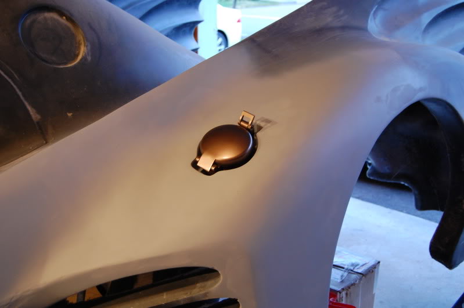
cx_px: 232
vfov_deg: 29.8
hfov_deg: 43.6
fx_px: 579
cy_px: 154
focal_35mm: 45
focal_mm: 30
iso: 900
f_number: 4.2
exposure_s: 1/8
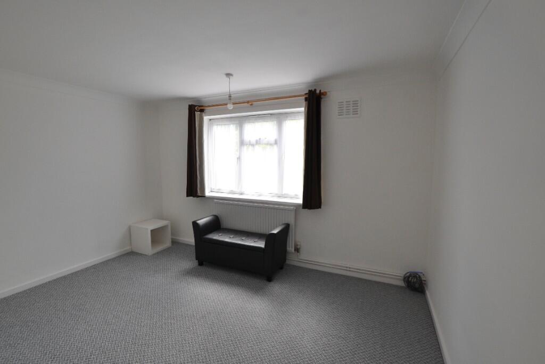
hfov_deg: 100.4
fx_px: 227
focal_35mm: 15
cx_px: 272
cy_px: 182
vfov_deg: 77.3
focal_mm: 10
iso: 400
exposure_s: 1/60
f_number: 5.6
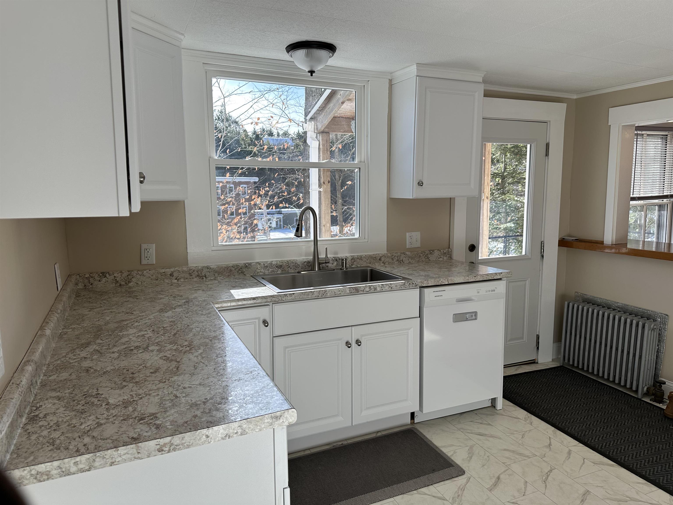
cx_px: 336
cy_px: 252
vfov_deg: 56.8
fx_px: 467
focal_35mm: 24
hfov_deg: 71.6
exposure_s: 1/894
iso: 80
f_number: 1.78
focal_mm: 6.86
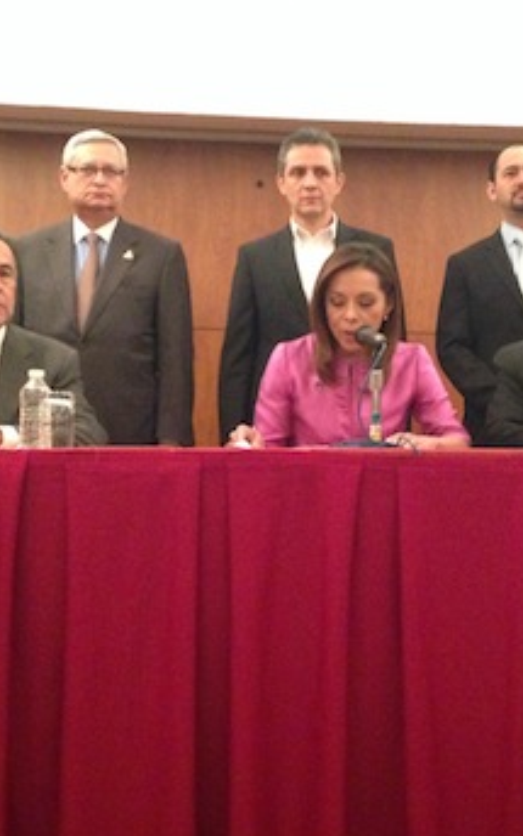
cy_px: 369
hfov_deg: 22.3
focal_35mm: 58
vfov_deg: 35.1
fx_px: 1323
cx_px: 302
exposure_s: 1/15
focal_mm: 4.12
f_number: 2.4
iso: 800
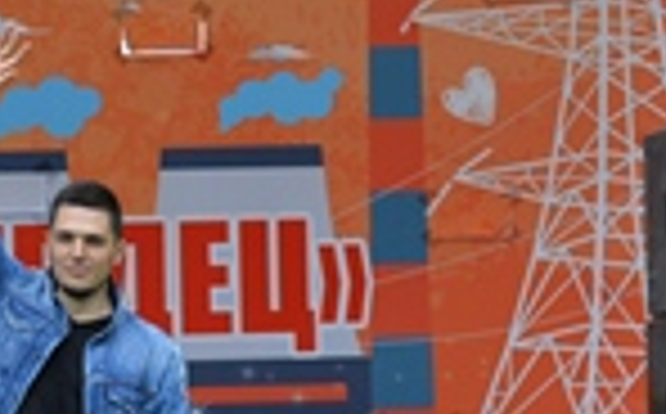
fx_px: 5256
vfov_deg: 4.5
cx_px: -580
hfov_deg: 7.0
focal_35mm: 290
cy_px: 432
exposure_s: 1/400
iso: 200
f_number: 5.6
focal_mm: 70
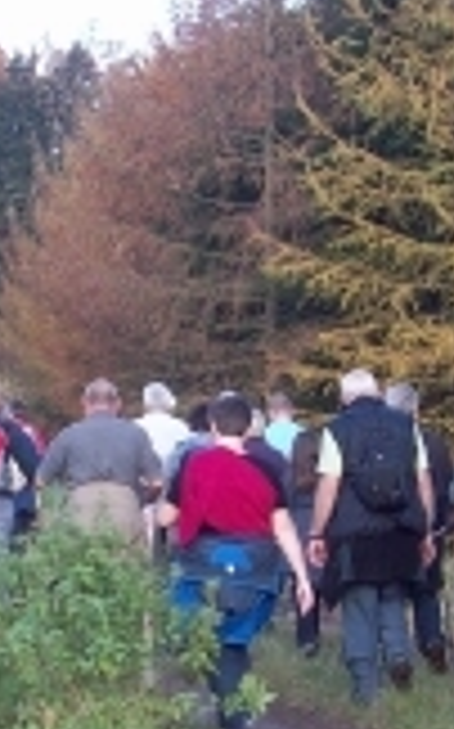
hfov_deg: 9.0
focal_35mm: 145
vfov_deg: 14.4
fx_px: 2876
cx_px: 135
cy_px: 526
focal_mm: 6.2
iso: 80
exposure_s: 1/122
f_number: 2.8
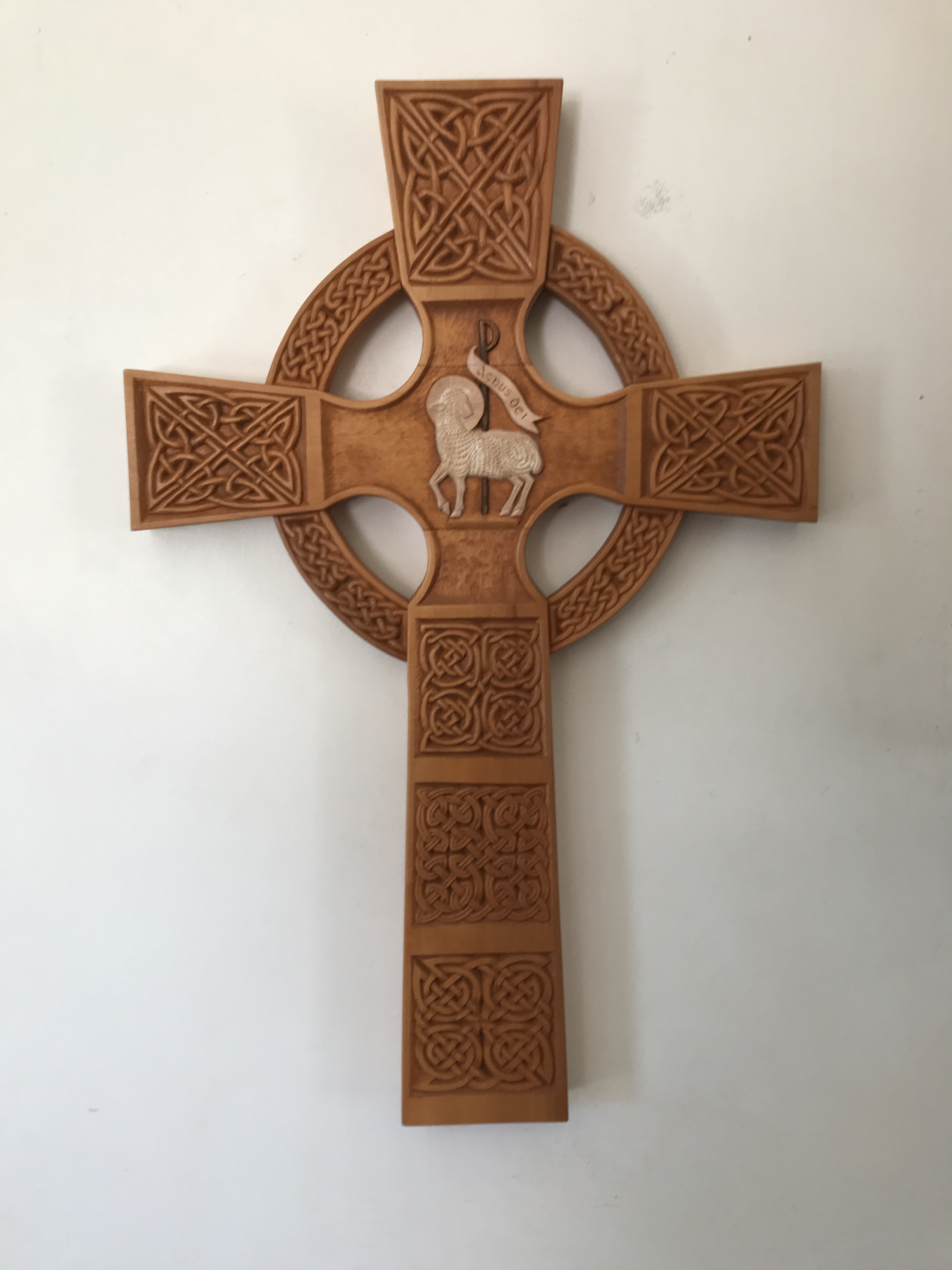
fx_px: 1027
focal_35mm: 28
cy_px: 635
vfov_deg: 63.4
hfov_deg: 49.7
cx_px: 476
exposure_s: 1/30
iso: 32
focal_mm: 3.99
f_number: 1.8
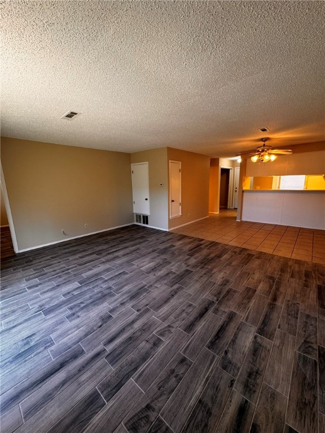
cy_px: 216
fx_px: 175
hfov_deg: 85.7
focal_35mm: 14
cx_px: 162
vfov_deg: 102.1
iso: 250
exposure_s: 1/120
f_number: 2.2
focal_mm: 2.22
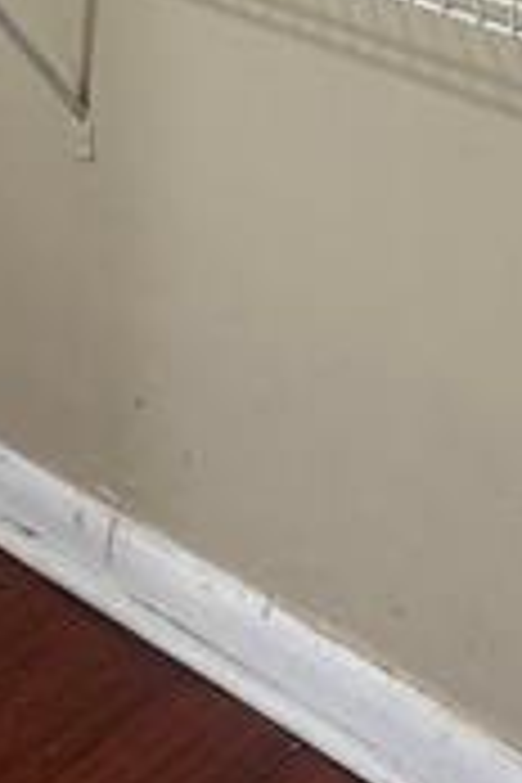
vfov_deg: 20.0
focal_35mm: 86
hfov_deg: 15.9
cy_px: -432
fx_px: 1870
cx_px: 248
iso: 250
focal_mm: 6.76
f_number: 1.78
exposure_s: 1/60
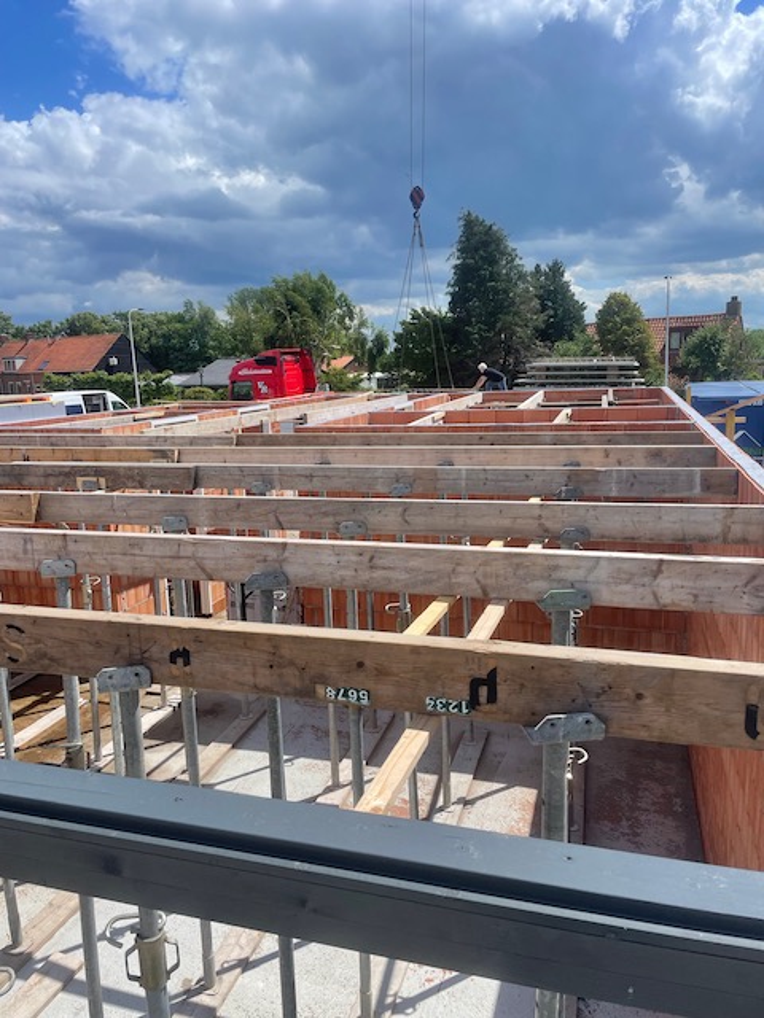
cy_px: 509
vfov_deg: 67.3
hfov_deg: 53.1
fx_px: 765
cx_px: 382
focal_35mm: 26
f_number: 1.6
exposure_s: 1/4000
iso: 32
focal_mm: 4.2
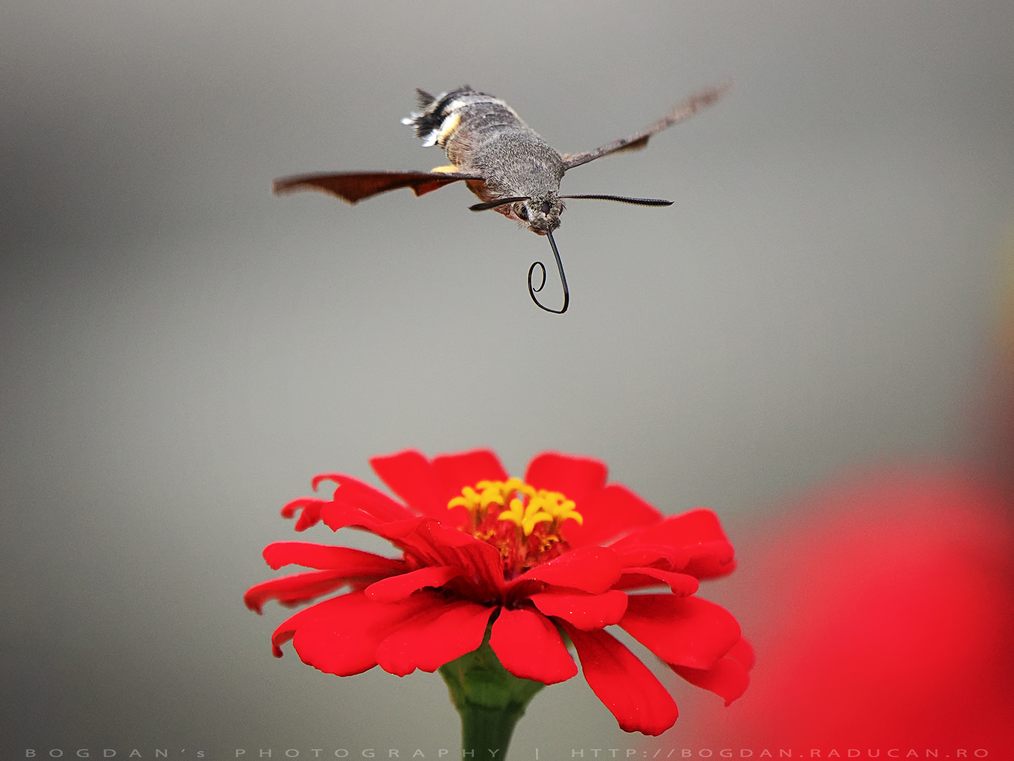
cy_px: 380
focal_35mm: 801
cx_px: 507
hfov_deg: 2.5
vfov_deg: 1.9
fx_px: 23464
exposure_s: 1/4000
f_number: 6.3
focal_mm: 400
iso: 2500
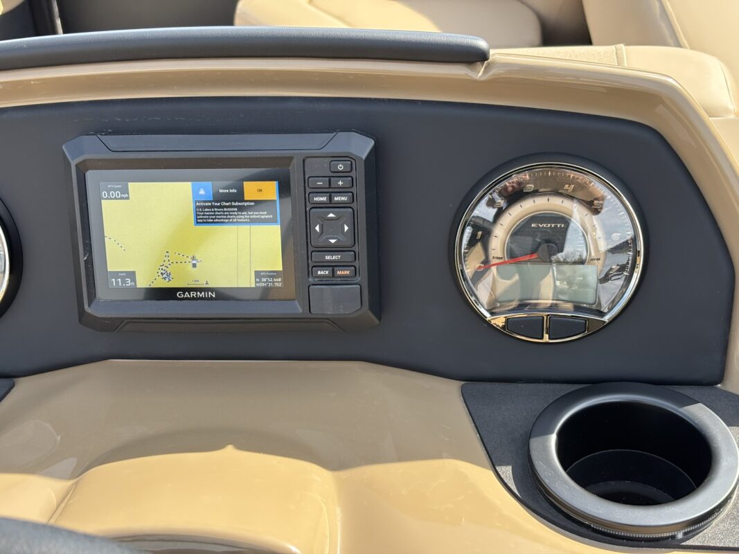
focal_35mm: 52
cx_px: 370
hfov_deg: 36.8
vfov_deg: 28.0
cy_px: 277
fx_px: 1110
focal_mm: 5.96
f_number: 1.6
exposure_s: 1/423
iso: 32
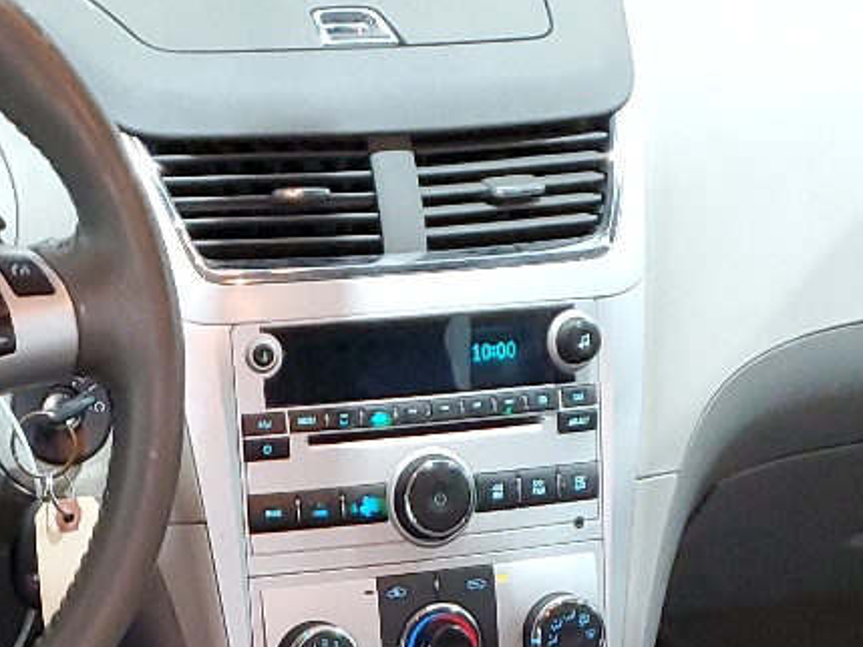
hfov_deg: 20.1
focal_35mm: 97
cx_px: 239
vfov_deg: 14.1
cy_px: 1009
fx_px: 2419
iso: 280
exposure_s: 1/60.2
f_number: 1.5
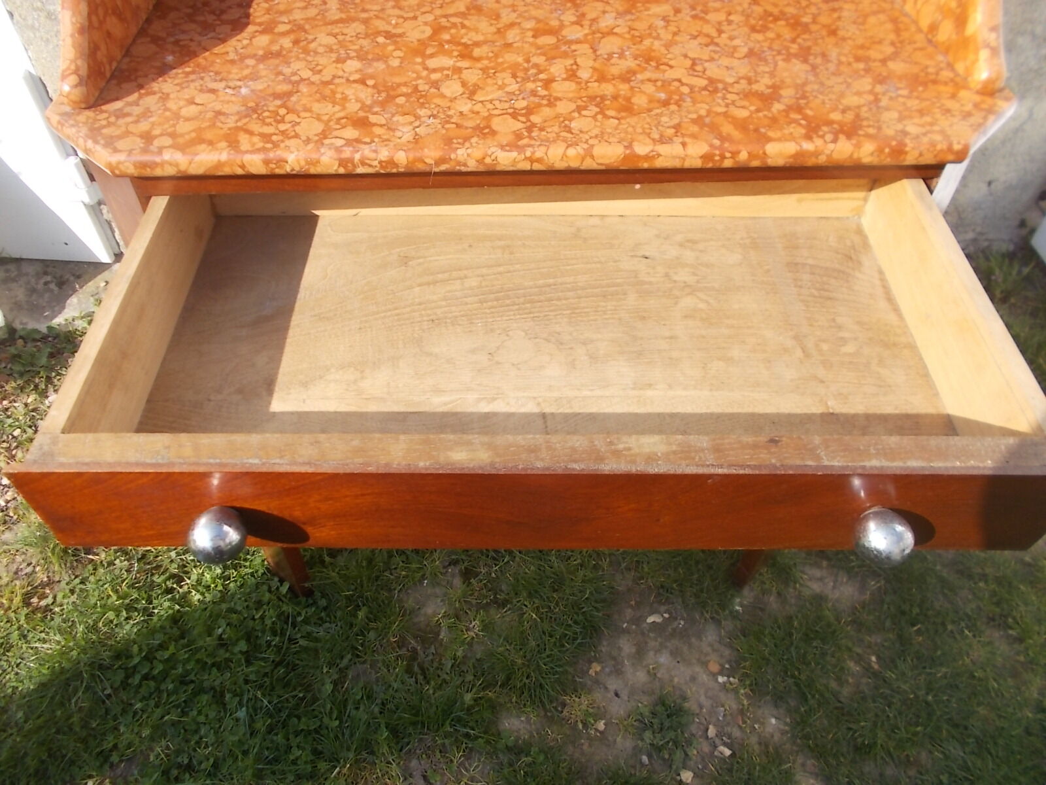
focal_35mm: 26
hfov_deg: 67.3
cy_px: 392
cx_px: 523
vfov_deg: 53.1
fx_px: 786
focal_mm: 4.6
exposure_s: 1/400
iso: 80
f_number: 3.2
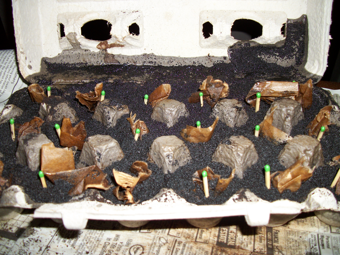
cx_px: 170
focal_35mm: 32
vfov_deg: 44.2
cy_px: 128
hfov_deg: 56.8
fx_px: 314
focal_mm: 5.7
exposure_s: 1/60
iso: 80
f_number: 2.9
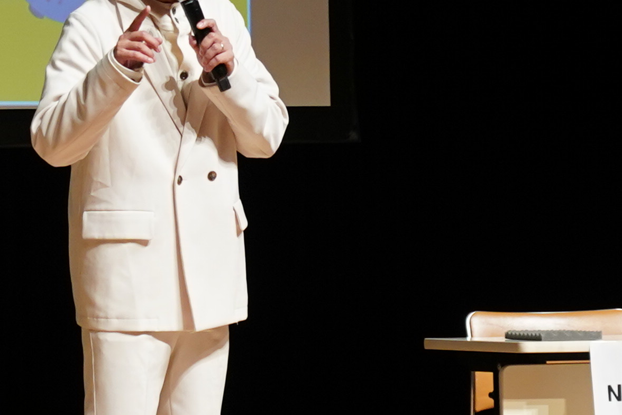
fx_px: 5995
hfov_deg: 5.9
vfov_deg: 3.9
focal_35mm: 347
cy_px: -178
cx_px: -64
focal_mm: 68
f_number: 4
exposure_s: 1/160
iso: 1250
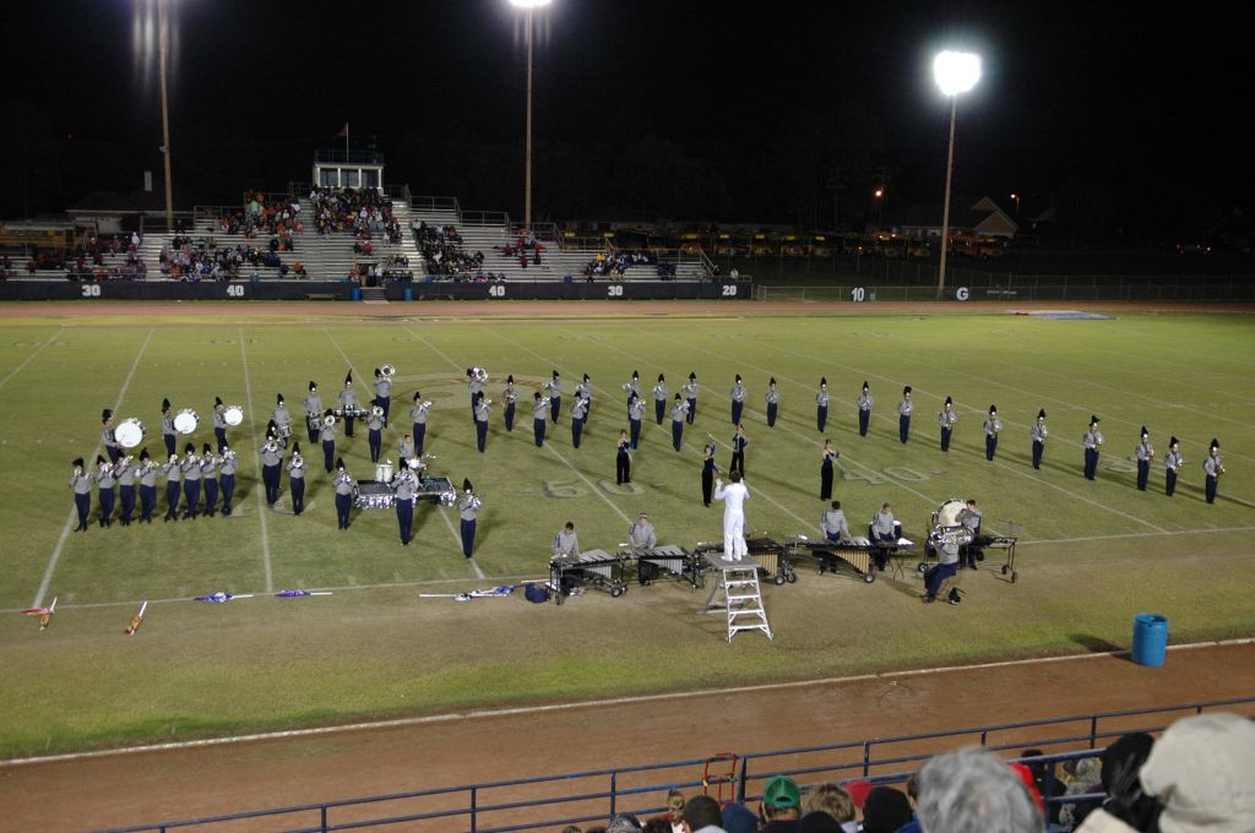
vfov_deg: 36.8
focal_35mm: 36
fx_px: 1253
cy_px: 416
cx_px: 628
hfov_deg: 53.2
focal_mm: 24
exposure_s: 1/60
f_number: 2.8
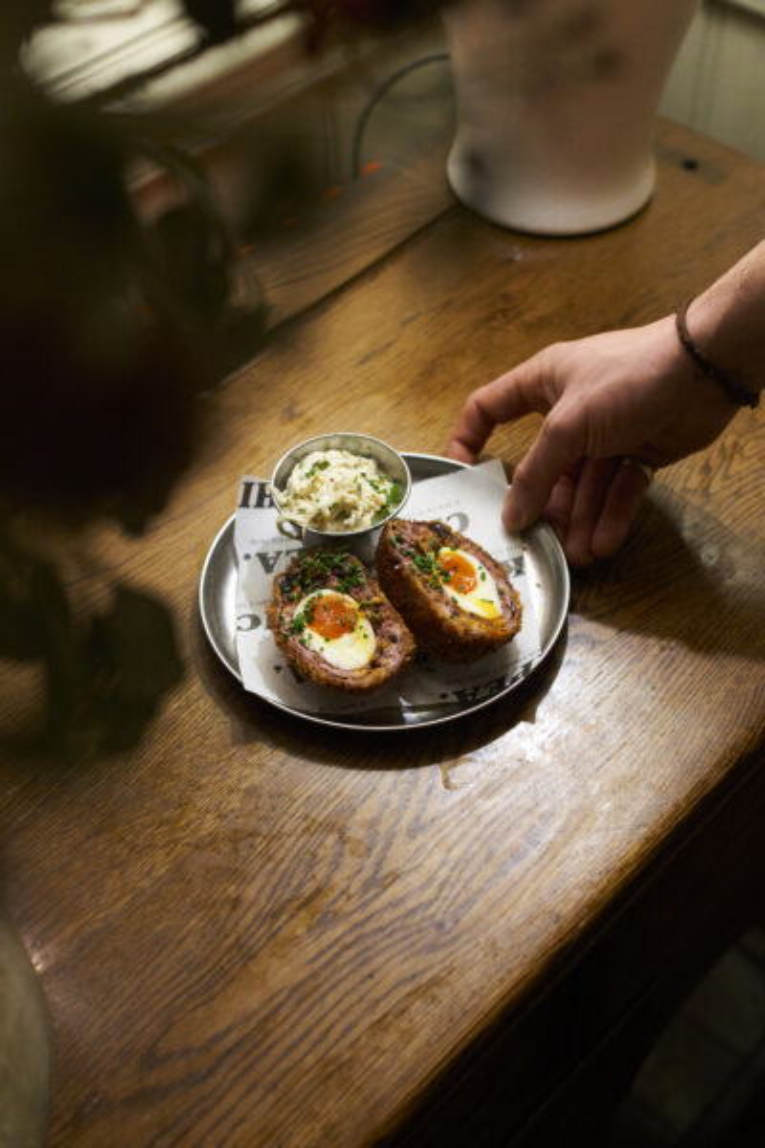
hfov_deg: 26.0
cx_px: 382
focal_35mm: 52
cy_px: 574
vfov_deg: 38.2
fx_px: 1657
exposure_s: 1/200
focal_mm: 35
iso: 2500
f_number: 2.8
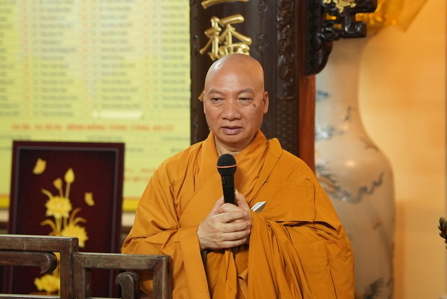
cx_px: 224
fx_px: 1950
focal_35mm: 157
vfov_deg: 8.7
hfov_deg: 13.1
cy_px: 150
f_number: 3.2
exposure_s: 1/100
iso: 1600
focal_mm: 105
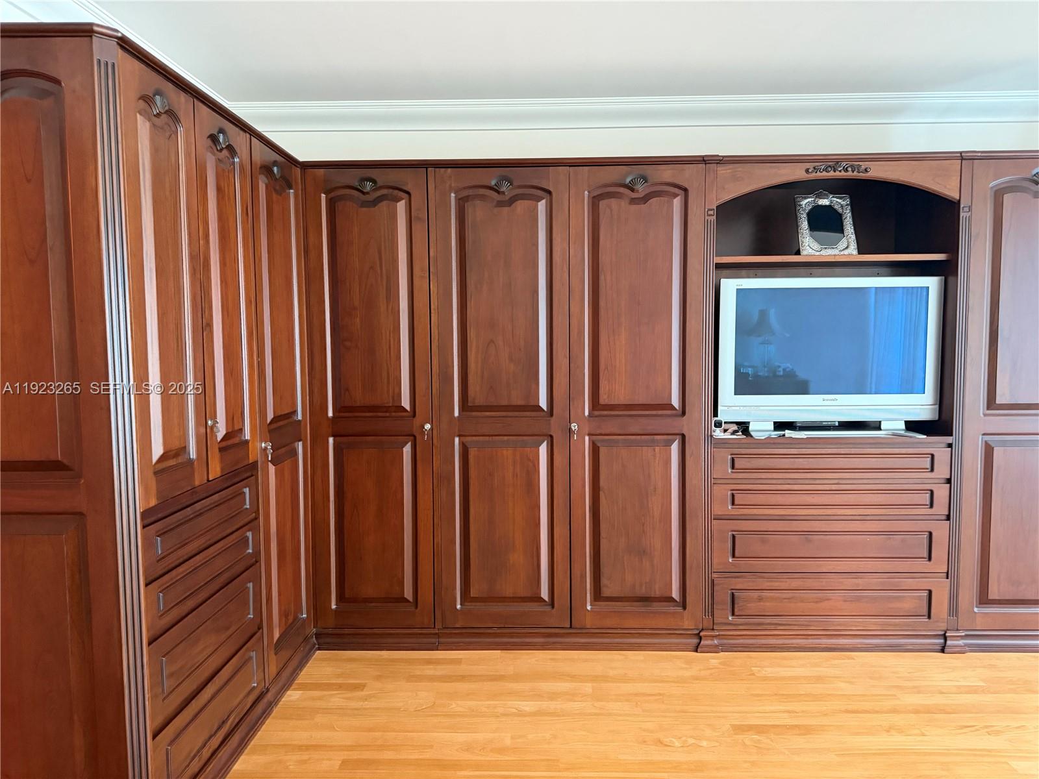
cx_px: 520
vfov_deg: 56.8
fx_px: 720
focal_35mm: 24
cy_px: 390
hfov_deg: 71.6
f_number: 1.78
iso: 640
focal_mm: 6.76
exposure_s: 1/60
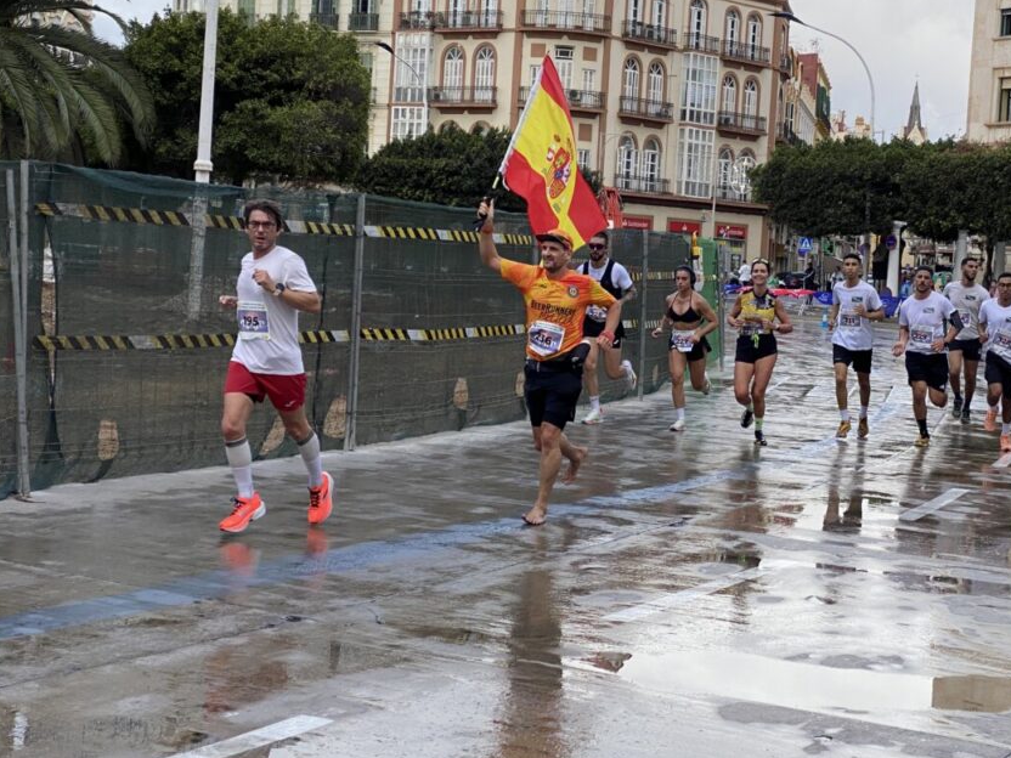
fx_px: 1869
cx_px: 619
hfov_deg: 30.2
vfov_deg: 22.9
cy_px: 304
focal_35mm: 64
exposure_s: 1/940
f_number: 2
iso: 20
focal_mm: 6
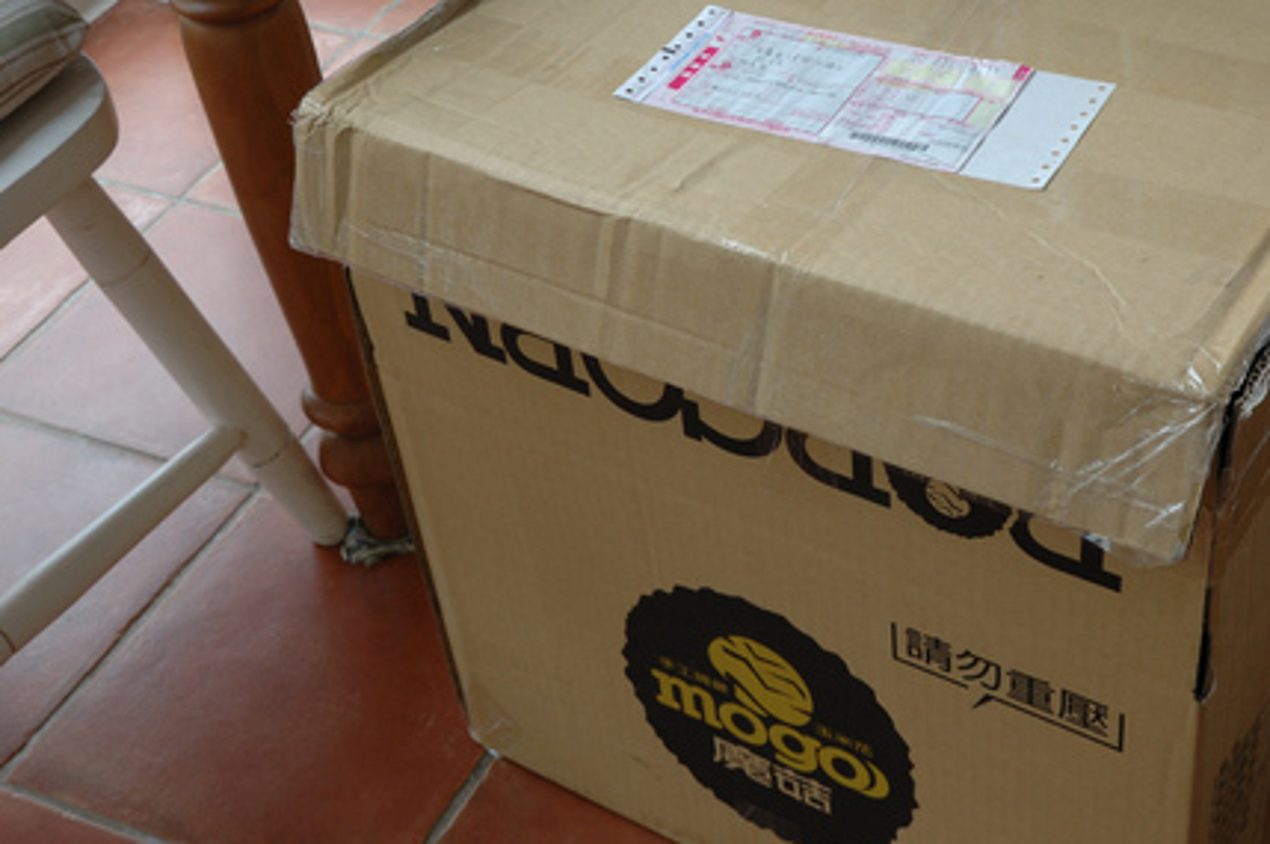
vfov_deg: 23.8
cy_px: 381
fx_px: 1998
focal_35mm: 57
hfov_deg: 35.0
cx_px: 823
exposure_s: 1/60
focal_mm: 27
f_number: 5.6
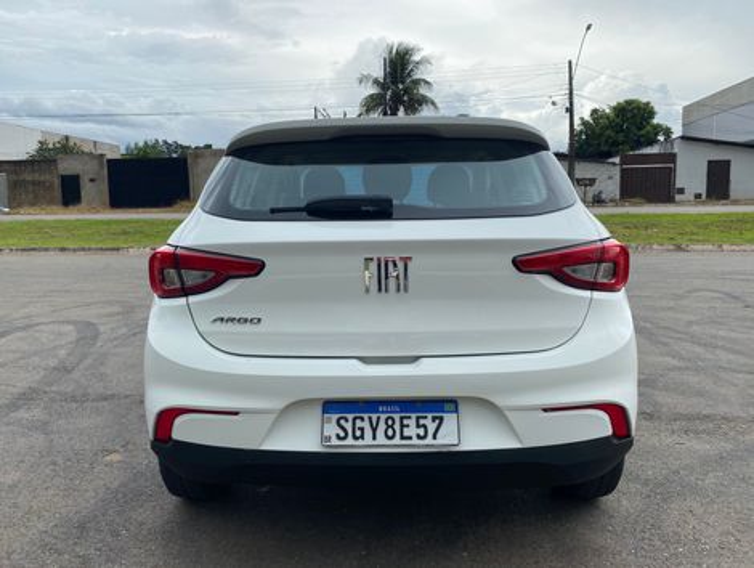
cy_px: 284
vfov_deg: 53.2
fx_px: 567
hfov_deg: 67.2
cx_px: 377
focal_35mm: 26
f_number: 1.8
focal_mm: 4.25
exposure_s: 1/1565
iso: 32
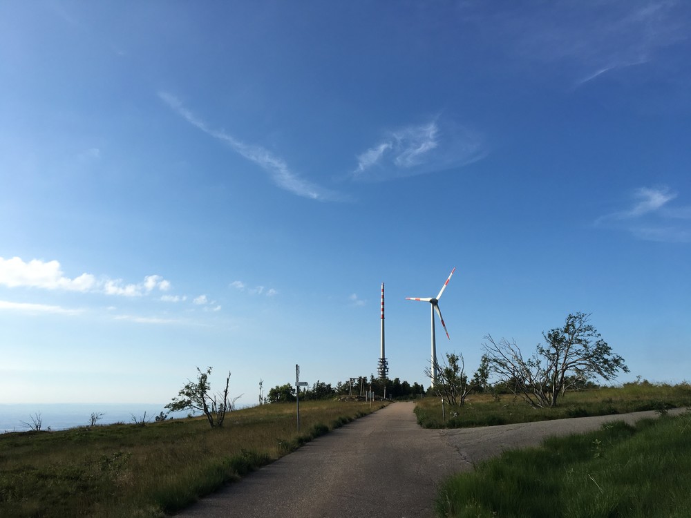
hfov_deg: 61.7
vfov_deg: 48.2
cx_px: 346
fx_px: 579
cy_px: 259
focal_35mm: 29
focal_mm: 4.15
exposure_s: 1/1972
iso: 25
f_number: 2.2
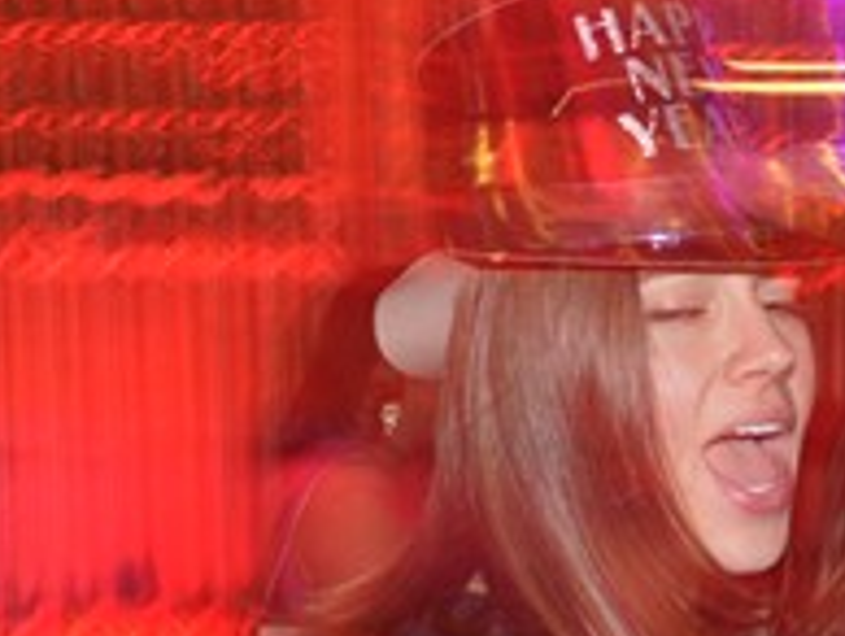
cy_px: 677
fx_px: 2591
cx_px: 1015
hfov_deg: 17.6
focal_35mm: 106
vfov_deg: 13.7
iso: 400
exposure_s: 1
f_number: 5
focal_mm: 26
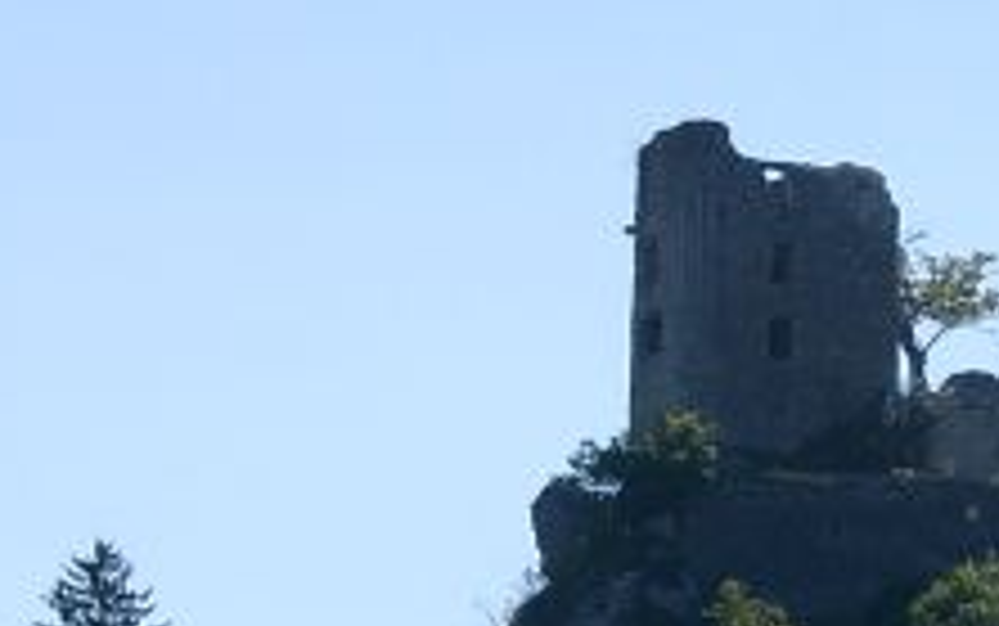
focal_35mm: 382
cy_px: 482
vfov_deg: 3.4
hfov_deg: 5.5
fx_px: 10406
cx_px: 810
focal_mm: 20.74
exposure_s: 1/649
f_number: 4
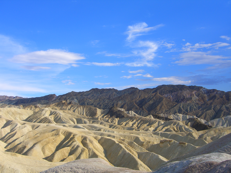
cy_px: 86
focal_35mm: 38
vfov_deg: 37.7
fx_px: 254
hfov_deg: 49.0
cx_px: 116
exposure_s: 1/500
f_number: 4
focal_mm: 7.9
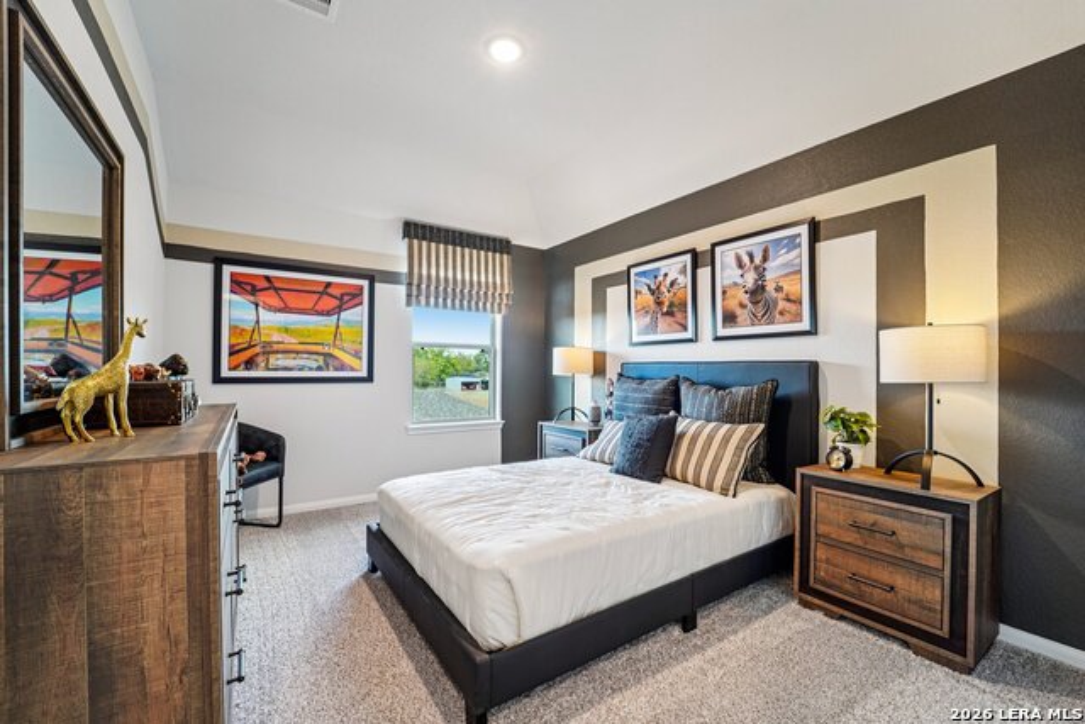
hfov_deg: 104.2
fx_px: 422
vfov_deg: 81.2
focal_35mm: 14
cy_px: 362
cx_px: 542
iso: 500
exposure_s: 1/10
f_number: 8
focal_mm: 14
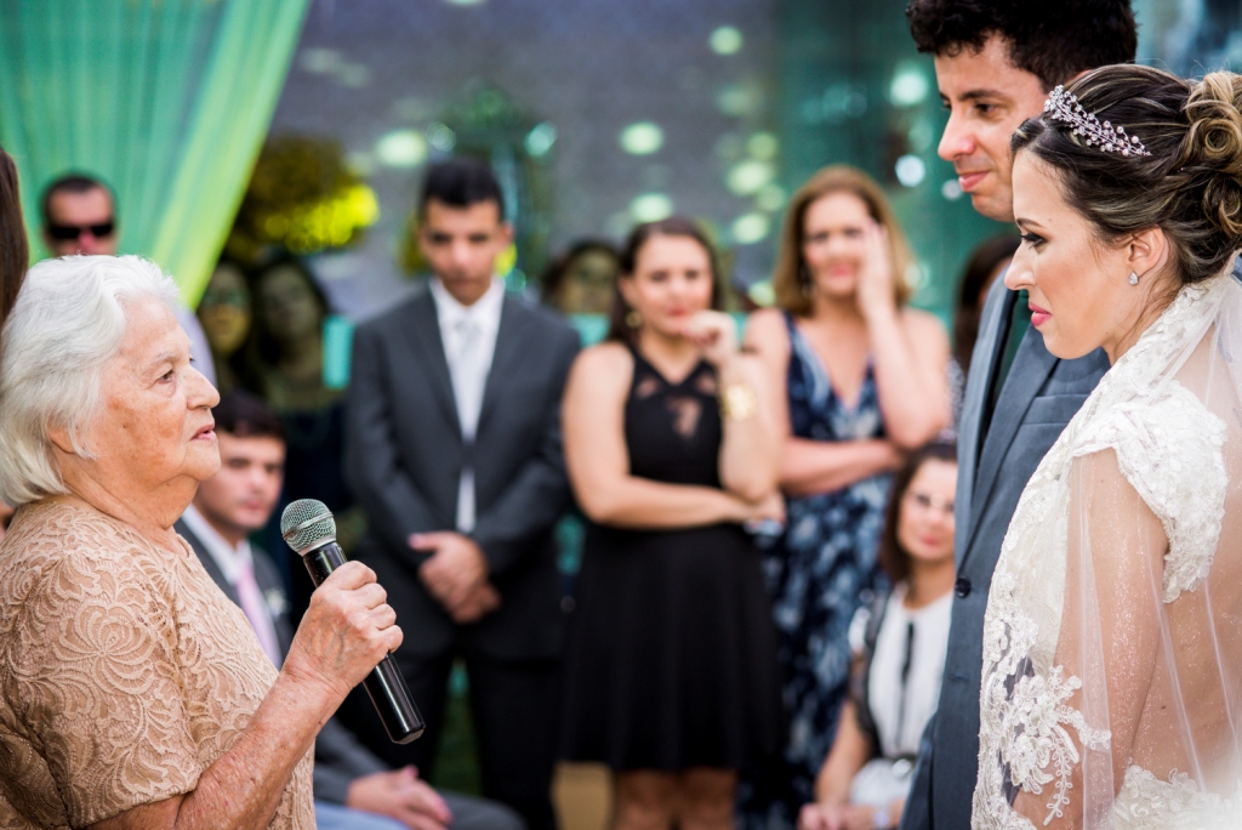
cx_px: 621
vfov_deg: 13.1
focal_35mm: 105
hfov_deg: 19.4
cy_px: 415
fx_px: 3624
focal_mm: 105
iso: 500
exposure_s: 1/100
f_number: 4.5
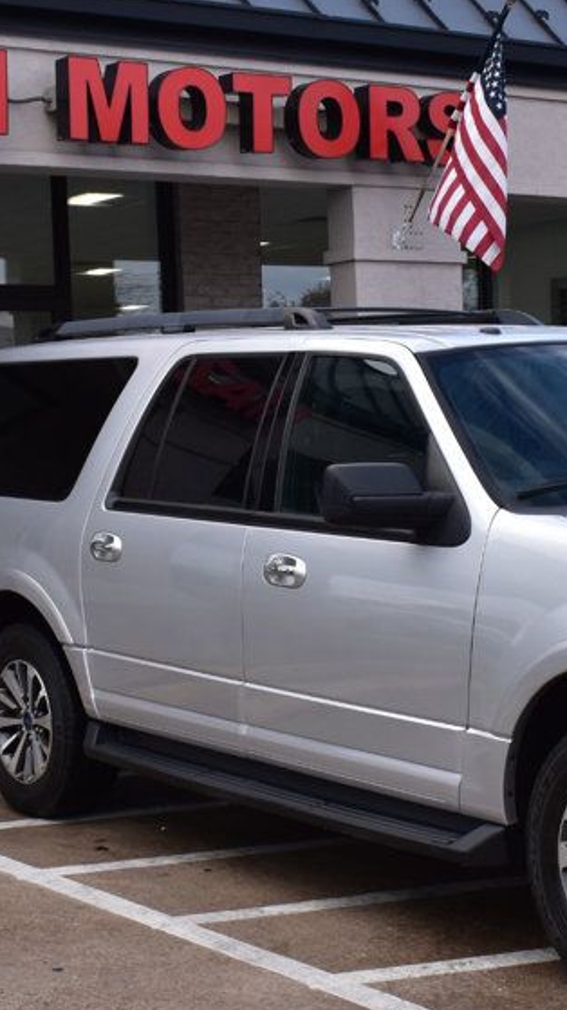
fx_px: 1925
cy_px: 493
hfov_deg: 16.7
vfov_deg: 29.4
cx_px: 312
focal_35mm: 72
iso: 400
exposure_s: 1/200
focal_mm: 25
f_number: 10
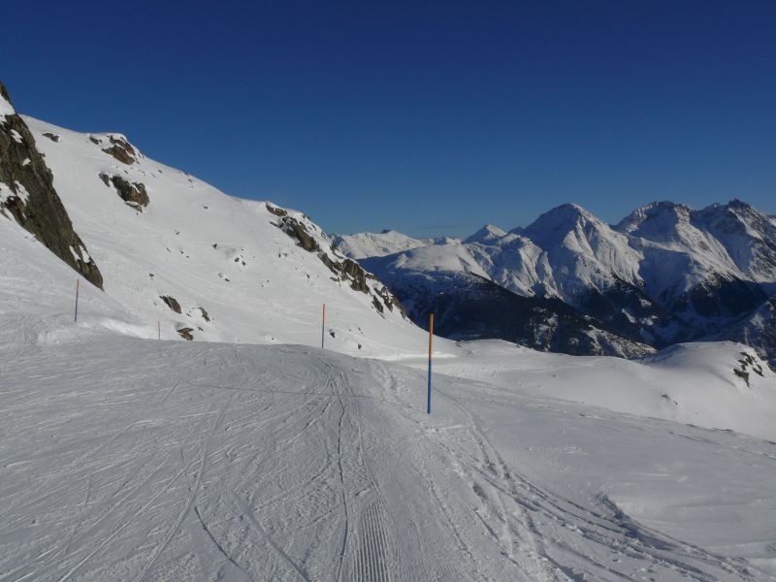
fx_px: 785
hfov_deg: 52.6
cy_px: 291
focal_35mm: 35
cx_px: 388
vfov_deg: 40.7
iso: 100
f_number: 9
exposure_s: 1/800
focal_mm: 7.4
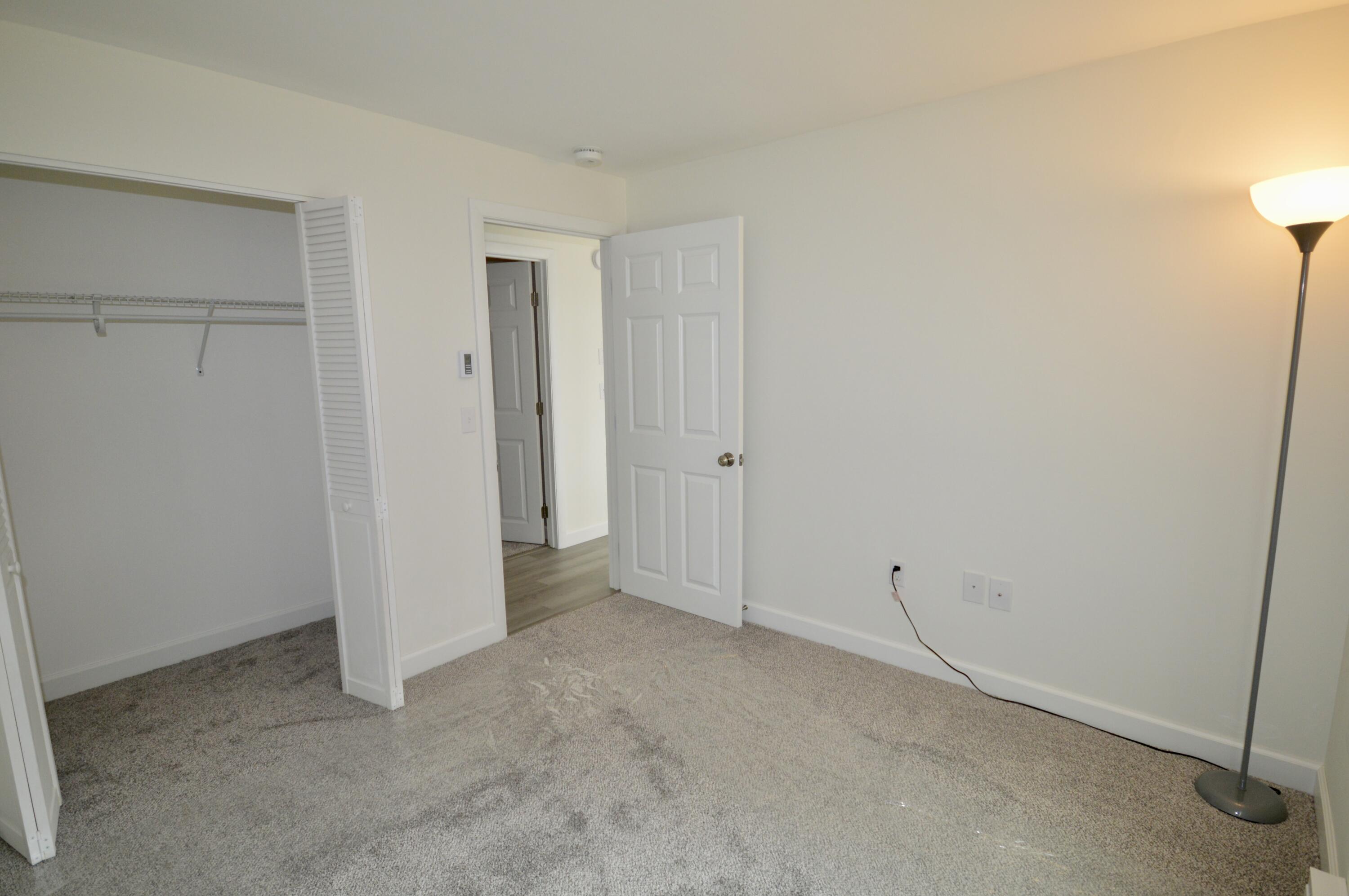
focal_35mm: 16
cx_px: 674
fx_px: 618
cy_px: 448
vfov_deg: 72.0
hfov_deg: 95.0
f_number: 4.2
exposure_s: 1/60
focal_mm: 11
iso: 500
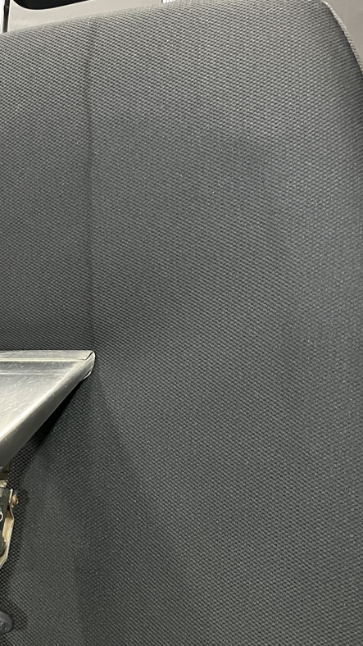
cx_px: 39
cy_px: 328
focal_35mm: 46
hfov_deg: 25.2
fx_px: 787
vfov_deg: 44.6
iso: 640
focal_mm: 5.1
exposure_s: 1/34
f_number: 1.6
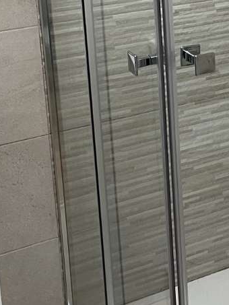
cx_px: 300
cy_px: -23
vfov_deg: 21.7
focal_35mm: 86
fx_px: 758
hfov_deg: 16.2
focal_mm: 5.1
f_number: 1.6
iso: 80
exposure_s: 1/50
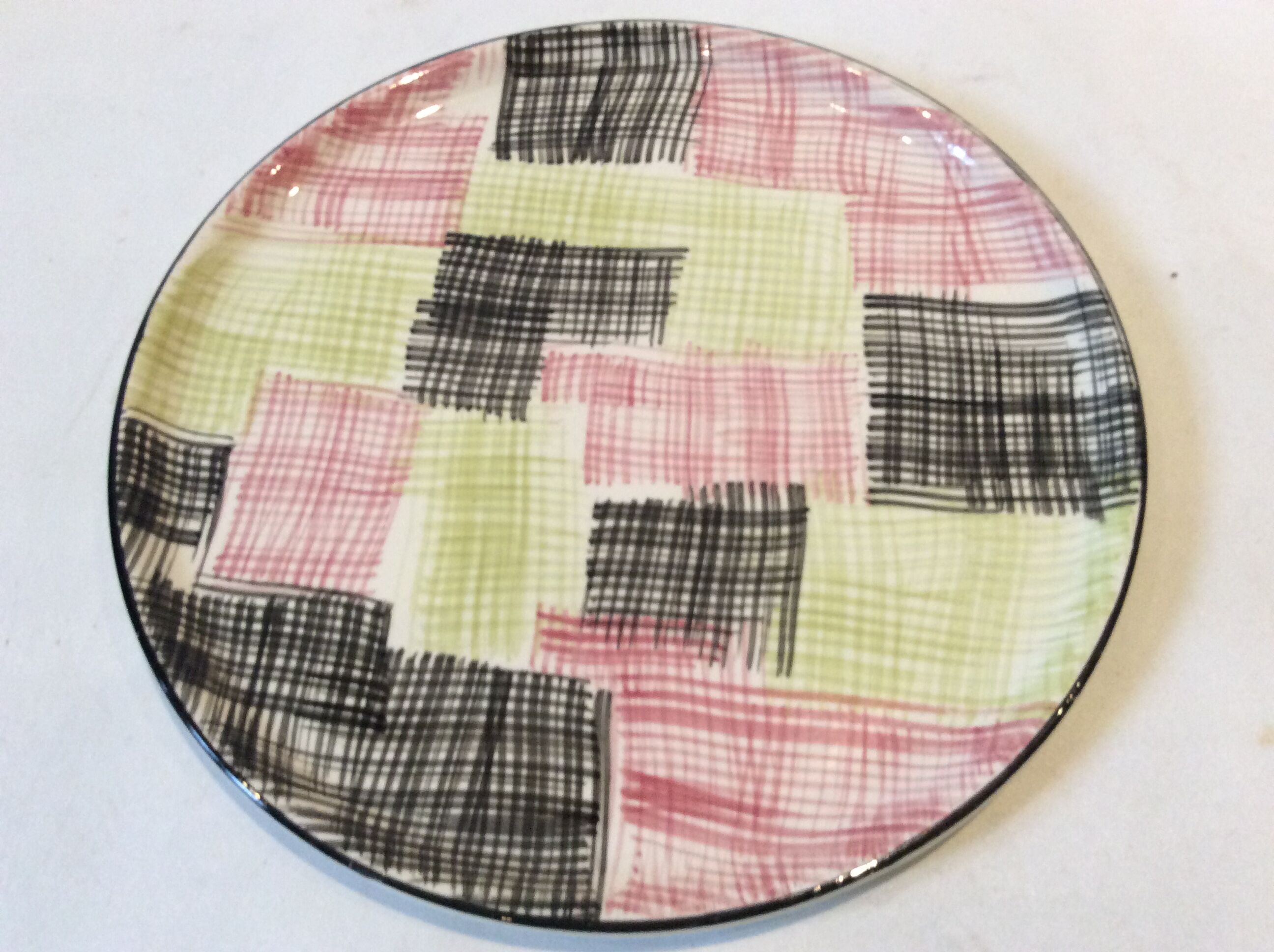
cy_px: 476
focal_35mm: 32
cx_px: 637
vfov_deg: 44.1
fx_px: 1176
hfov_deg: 56.9
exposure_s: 1/25
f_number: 2.4
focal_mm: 3.3
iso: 160
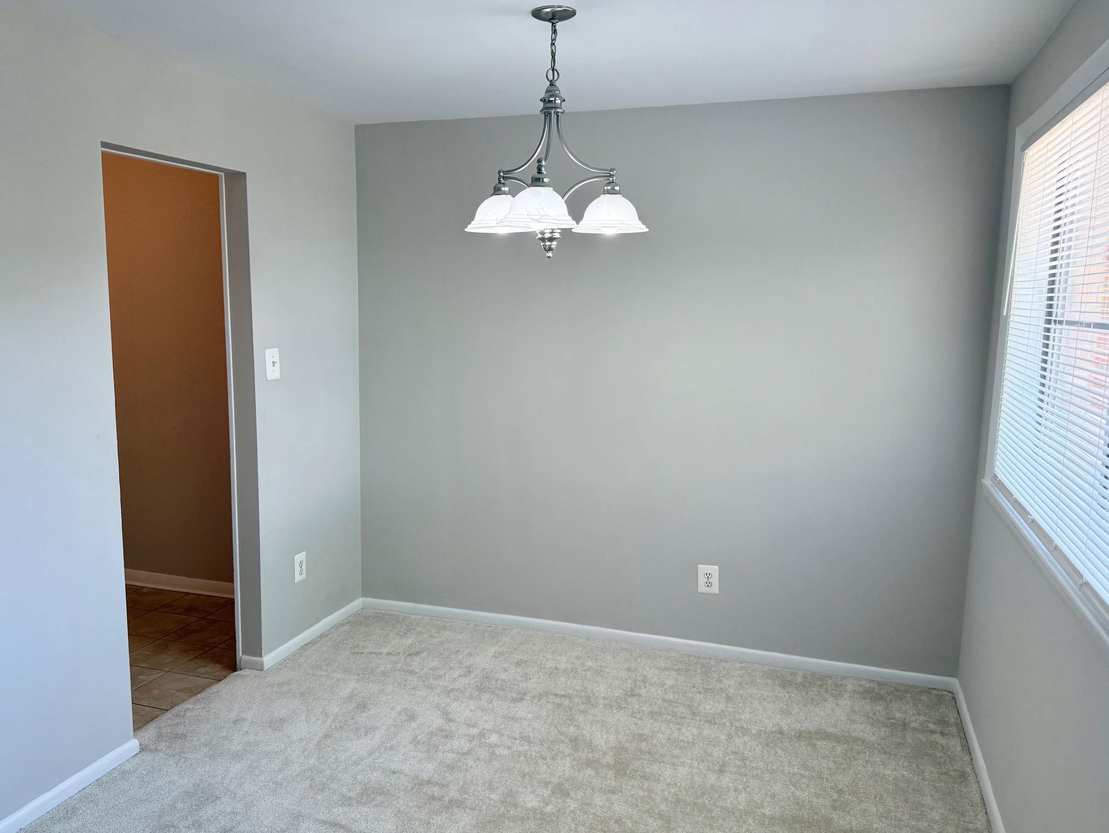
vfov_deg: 49.7
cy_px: 438
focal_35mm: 28
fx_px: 897
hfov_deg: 63.4
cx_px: 515
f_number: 1.78
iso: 160
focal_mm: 6.76
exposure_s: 1/240
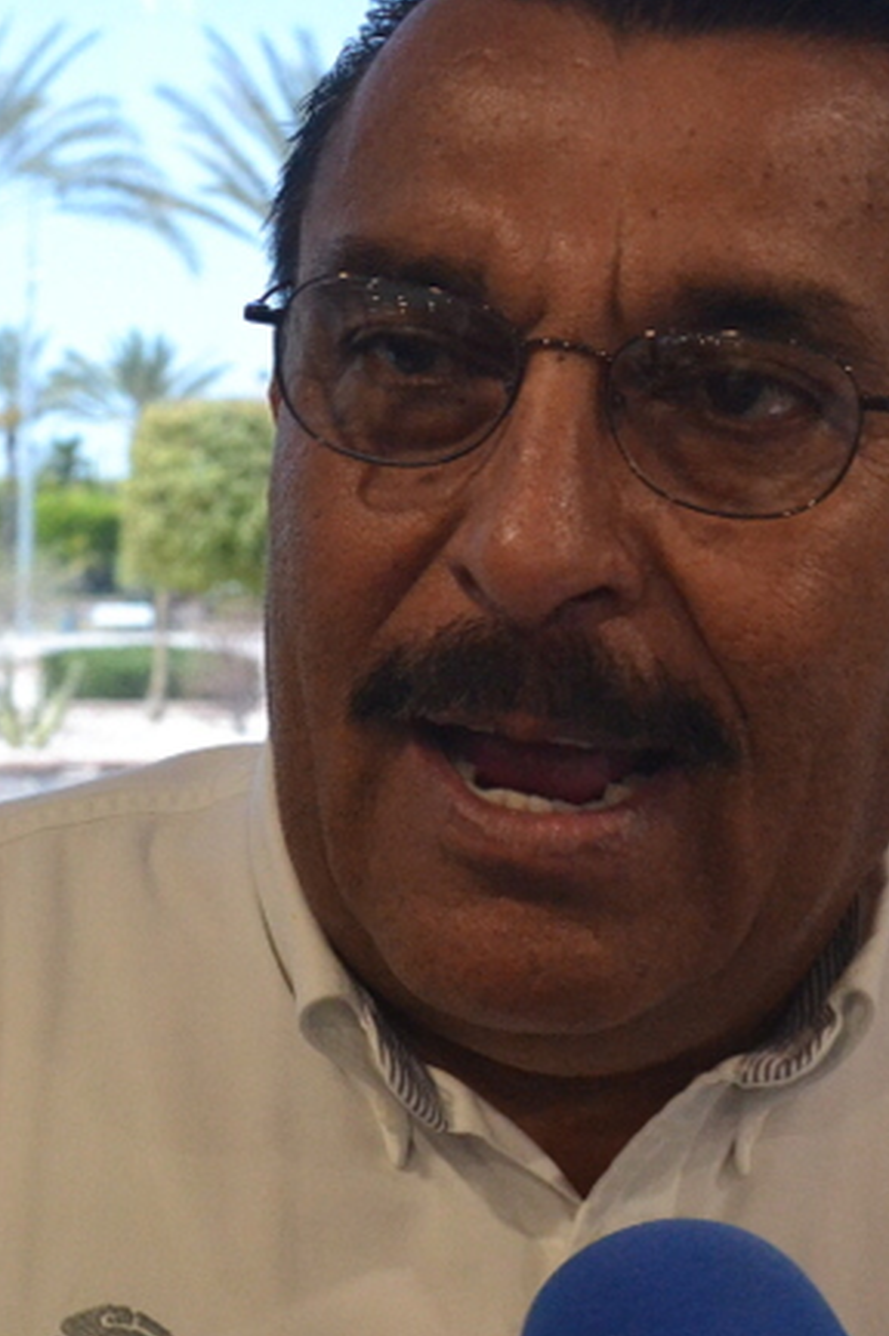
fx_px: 2634
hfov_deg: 19.1
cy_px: 693
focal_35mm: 71
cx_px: 586
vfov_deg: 28.5
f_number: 3.5
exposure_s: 1/60
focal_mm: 20
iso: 1800
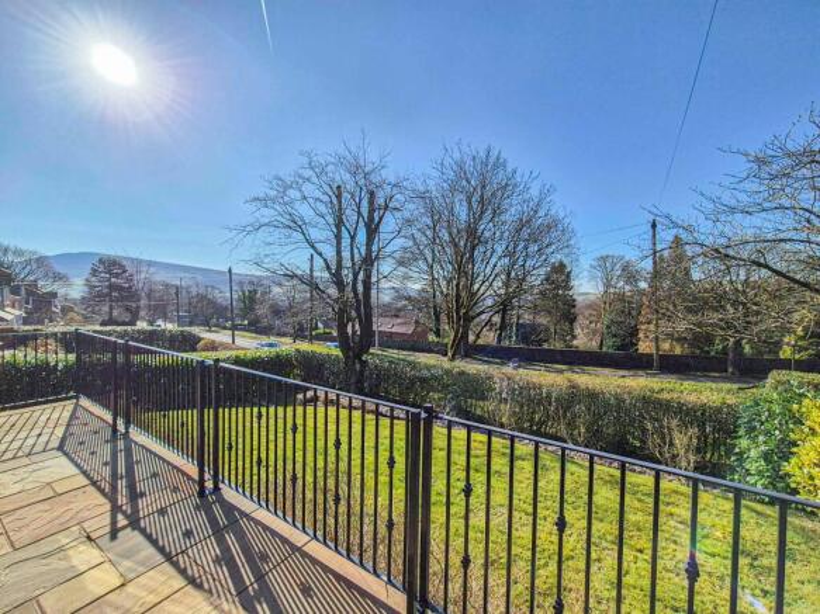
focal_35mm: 13
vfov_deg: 89.9
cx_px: 410
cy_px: 307
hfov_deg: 106.2
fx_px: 308
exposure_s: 1/3984
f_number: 2.2
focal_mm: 2.2
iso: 50
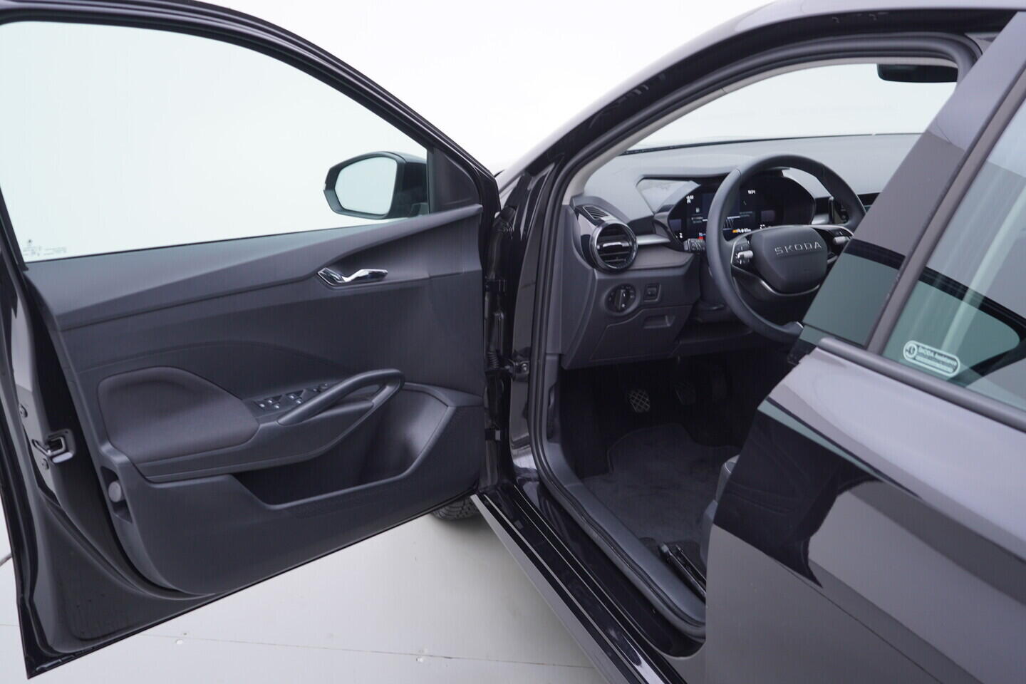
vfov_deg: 36.9
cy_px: 342
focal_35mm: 36
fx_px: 1026
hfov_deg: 53.1
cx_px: 513
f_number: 3.2
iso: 125
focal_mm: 24
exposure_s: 1/50
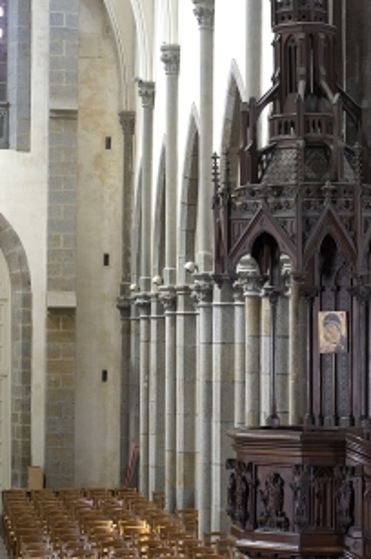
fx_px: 1549
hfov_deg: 13.6
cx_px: 291
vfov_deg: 20.4
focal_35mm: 100
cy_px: 299
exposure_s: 1/2
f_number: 8
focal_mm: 40
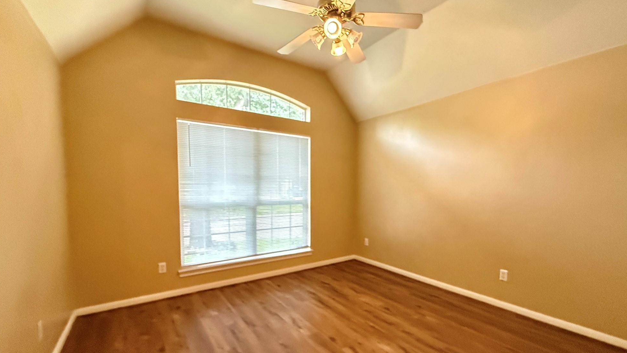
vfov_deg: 66.7
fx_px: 266
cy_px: 204
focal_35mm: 16
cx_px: 326
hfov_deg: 99.3
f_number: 2.2
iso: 1000
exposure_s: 1/60
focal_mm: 2.22
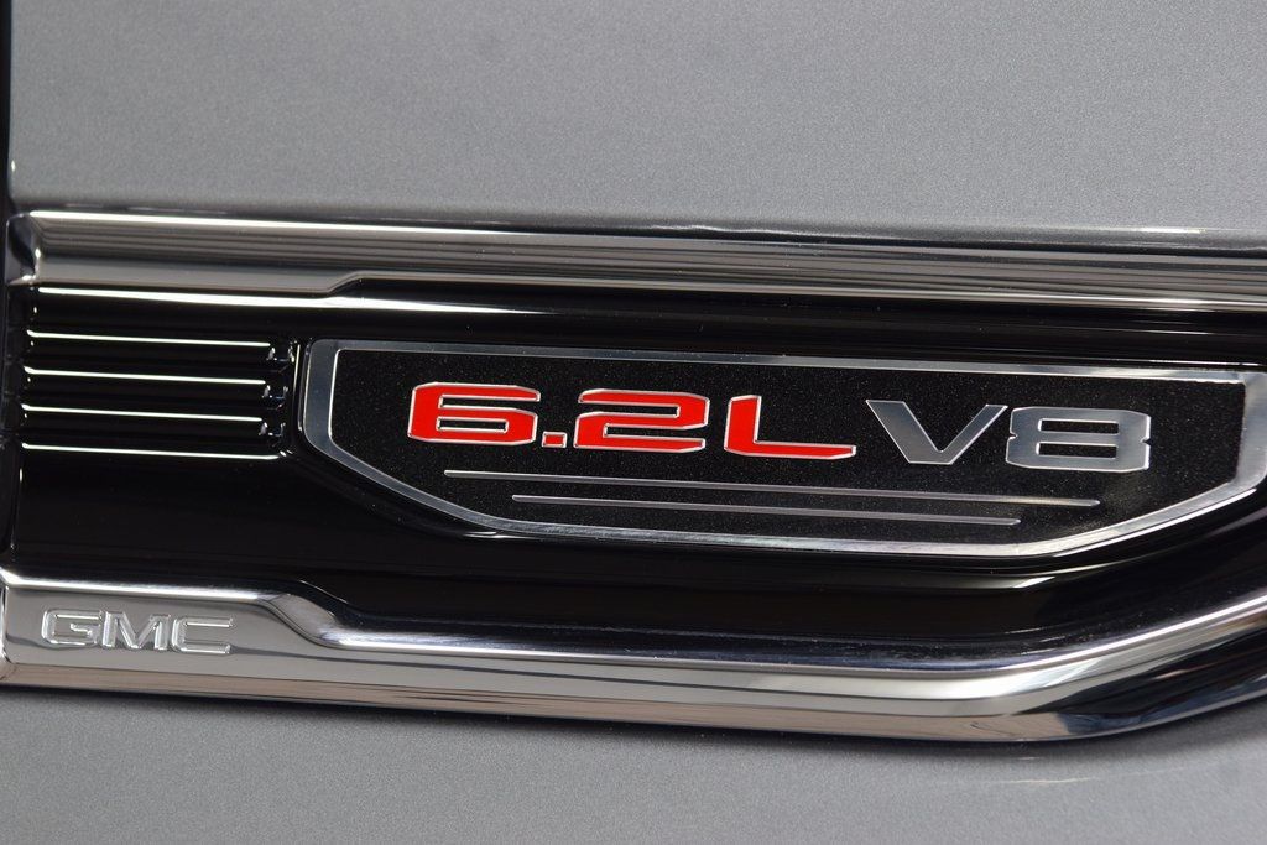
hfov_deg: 19.5
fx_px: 3696
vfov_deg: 13.0
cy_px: 422
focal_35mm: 105
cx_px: 634
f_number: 7.1
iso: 1100
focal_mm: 70
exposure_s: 1/30
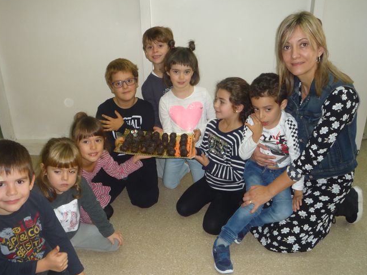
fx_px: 392
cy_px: 161
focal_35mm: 37
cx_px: 183
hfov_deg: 50.2
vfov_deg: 38.5
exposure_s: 1/30
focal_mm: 5.2
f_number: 3.3
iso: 200
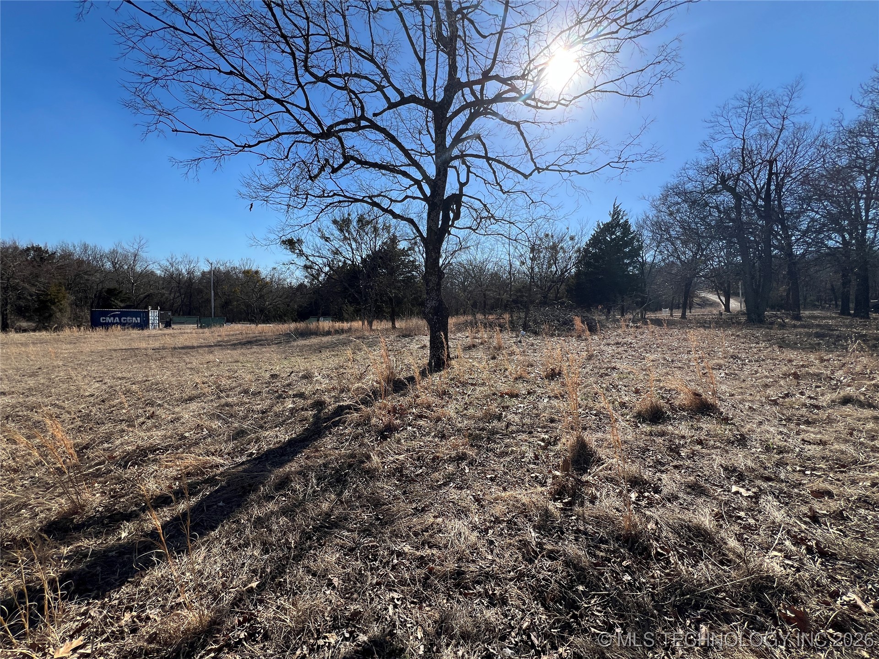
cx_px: 440
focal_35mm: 13
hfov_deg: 106.2
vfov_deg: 89.9
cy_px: 330
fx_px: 330
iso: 32
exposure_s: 1/1309
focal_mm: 1.57
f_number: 1.8
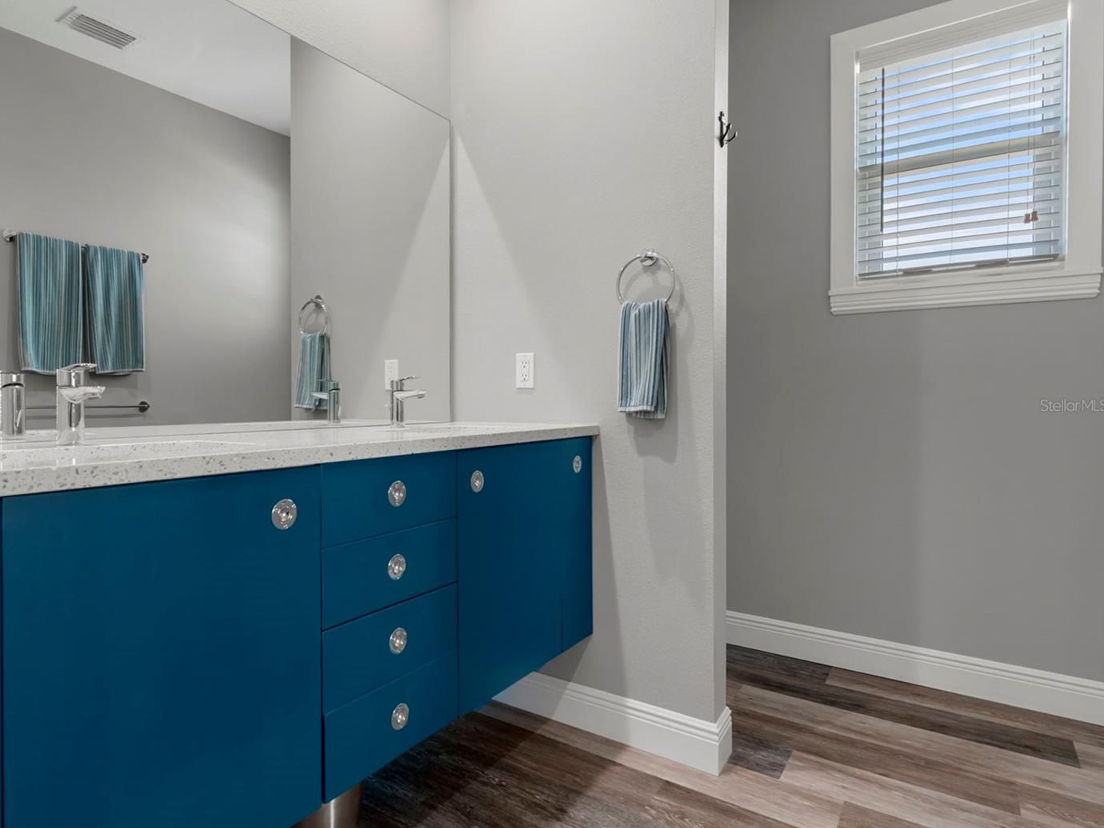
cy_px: 405
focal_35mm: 20
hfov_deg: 81.2
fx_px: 638
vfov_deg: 66.0
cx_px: 473
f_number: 8
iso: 1000
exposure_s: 1/4
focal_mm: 12
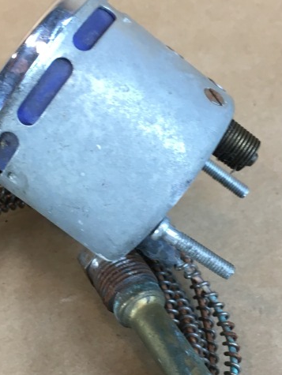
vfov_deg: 31.6
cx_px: 102
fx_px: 662
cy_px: 212
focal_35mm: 61
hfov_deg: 24.0
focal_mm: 4.15
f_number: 2.2
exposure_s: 1/30
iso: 25
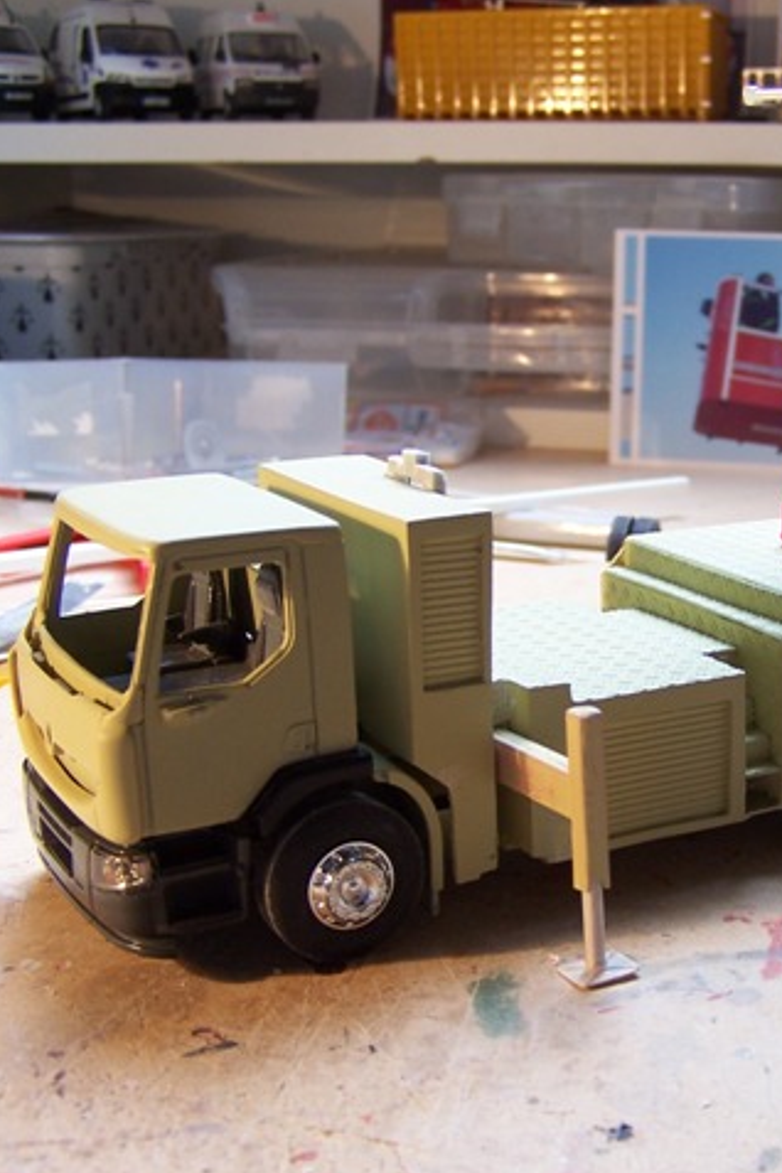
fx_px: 1727
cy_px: 588
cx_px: 696
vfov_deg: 37.5
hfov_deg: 24.8
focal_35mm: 53
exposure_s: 1/60
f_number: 2.8
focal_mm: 6.3
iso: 80
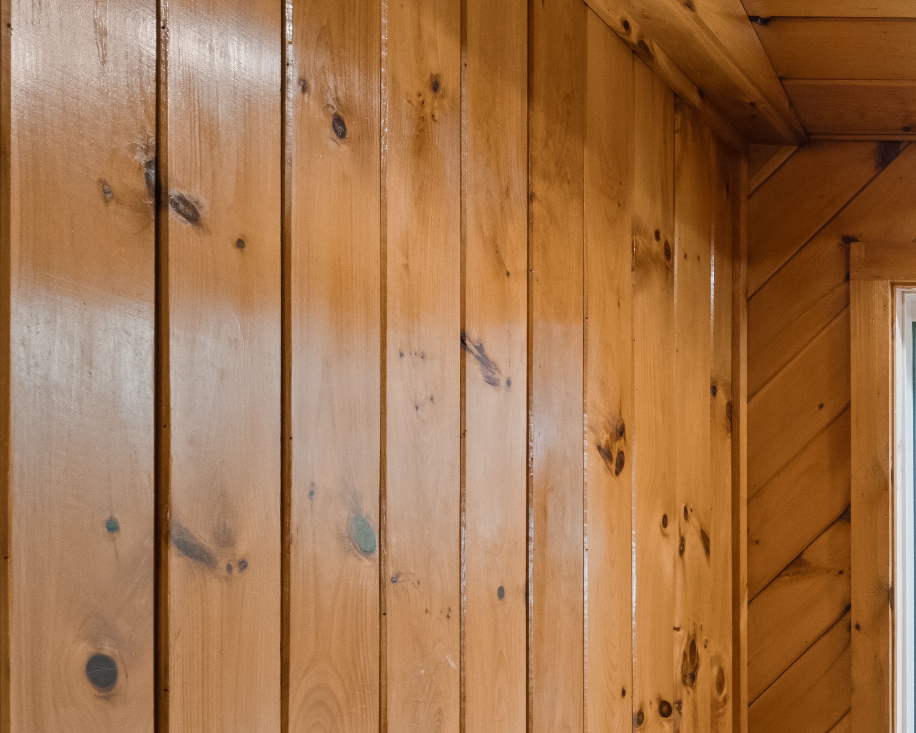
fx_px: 1228
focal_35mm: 45
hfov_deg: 29.8
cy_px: 673
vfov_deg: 31.5
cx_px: 1276
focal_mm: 15.8
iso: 1600
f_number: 11
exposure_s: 1/2
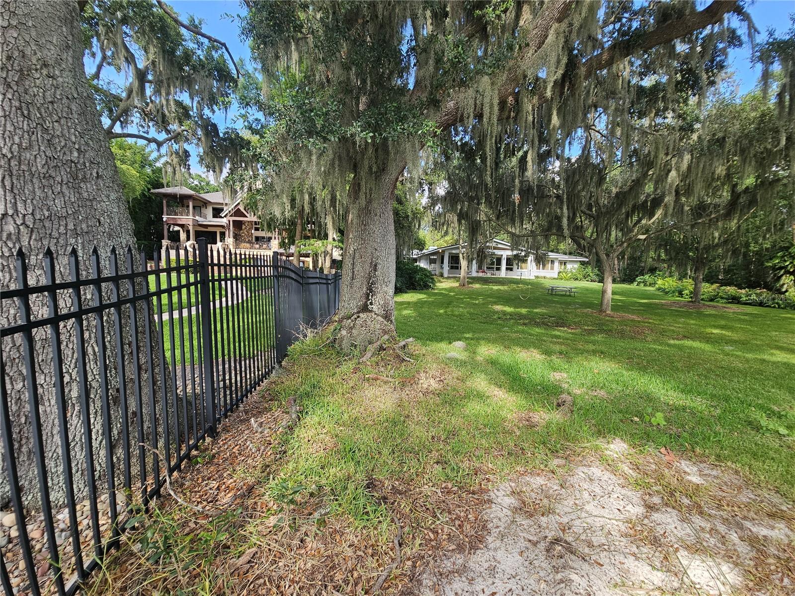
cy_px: 298
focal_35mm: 13
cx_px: 398
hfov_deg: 106.2
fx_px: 299
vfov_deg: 89.9
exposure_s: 1/210
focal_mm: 2.2
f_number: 2.2
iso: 50
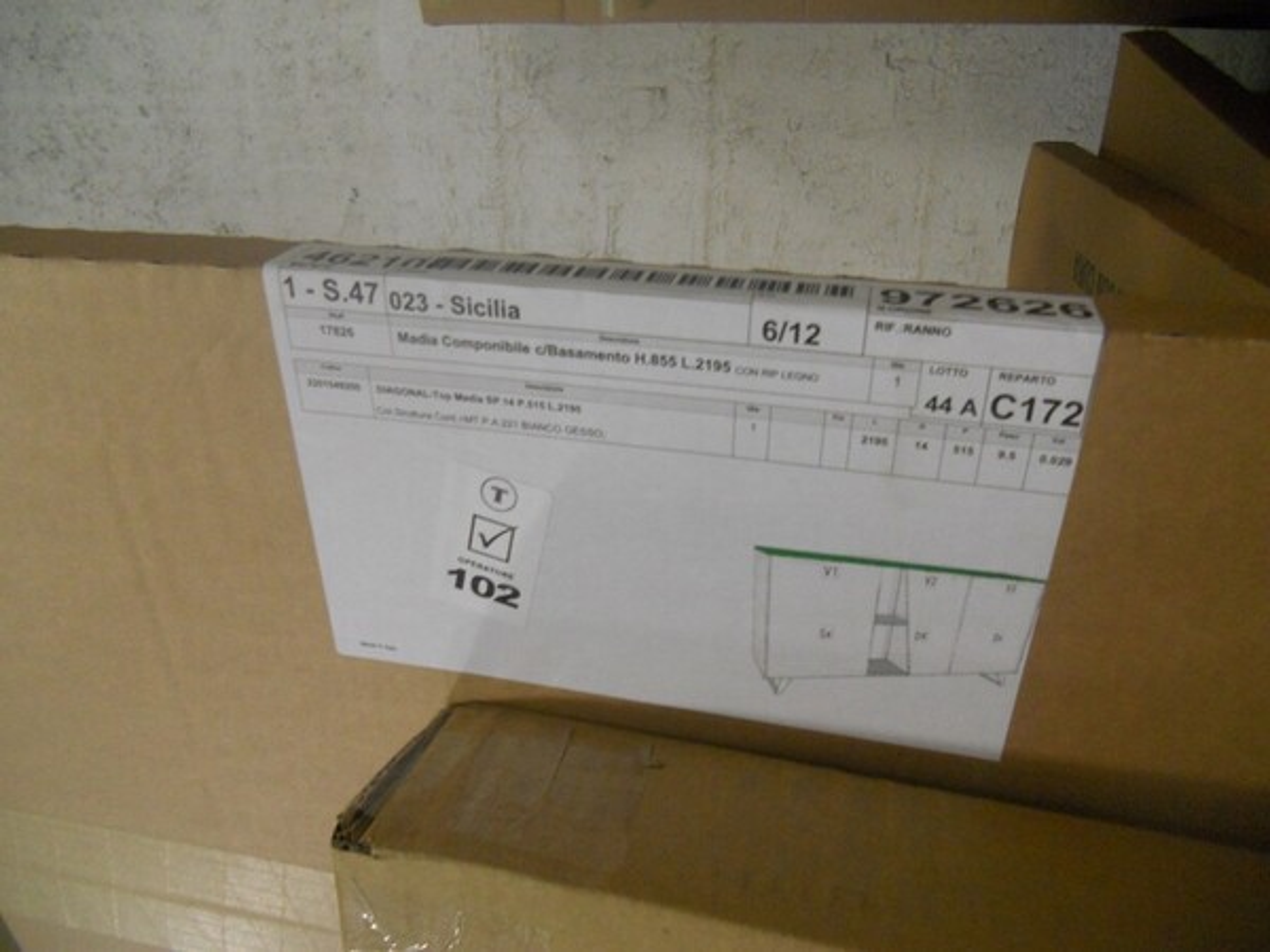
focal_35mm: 27
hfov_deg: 65.3
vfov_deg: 51.4
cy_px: 476
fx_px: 991
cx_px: 635
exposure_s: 1/30
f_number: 3.2
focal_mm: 4.9
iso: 320
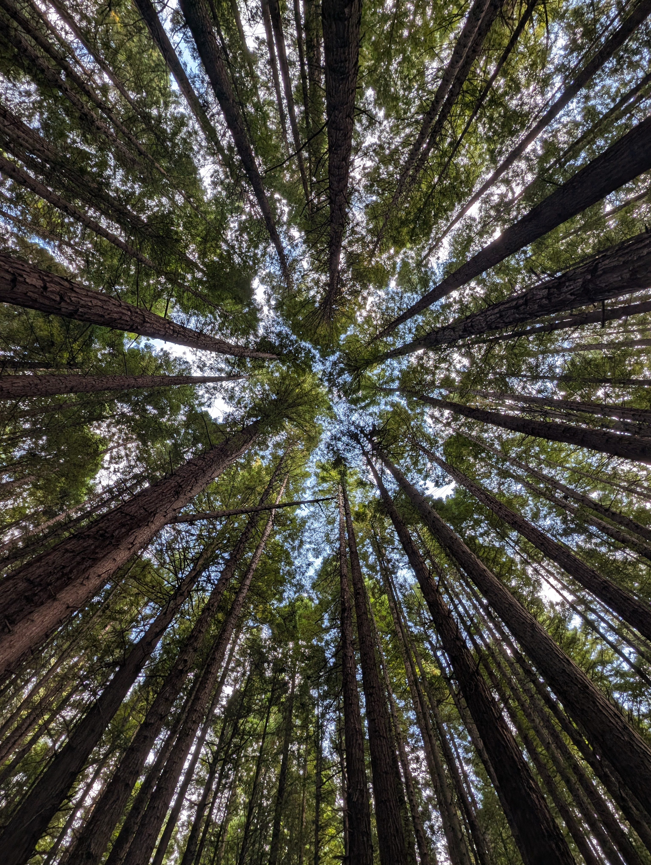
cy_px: 432
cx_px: 326
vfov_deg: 106.1
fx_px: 325
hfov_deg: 90.1
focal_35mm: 13
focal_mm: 1.95
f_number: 2.2
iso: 46
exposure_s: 1/221
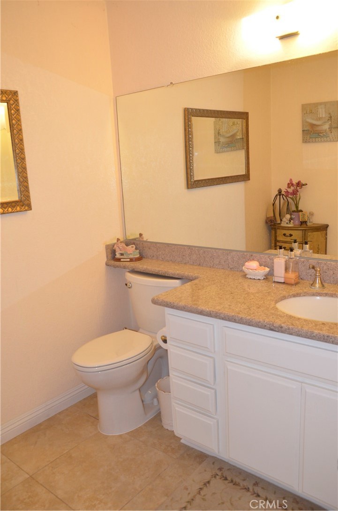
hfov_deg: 47.7
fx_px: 382
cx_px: 169
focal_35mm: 27
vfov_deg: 67.5
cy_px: 256
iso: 1250
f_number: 5.6
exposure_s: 1/60
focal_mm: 18
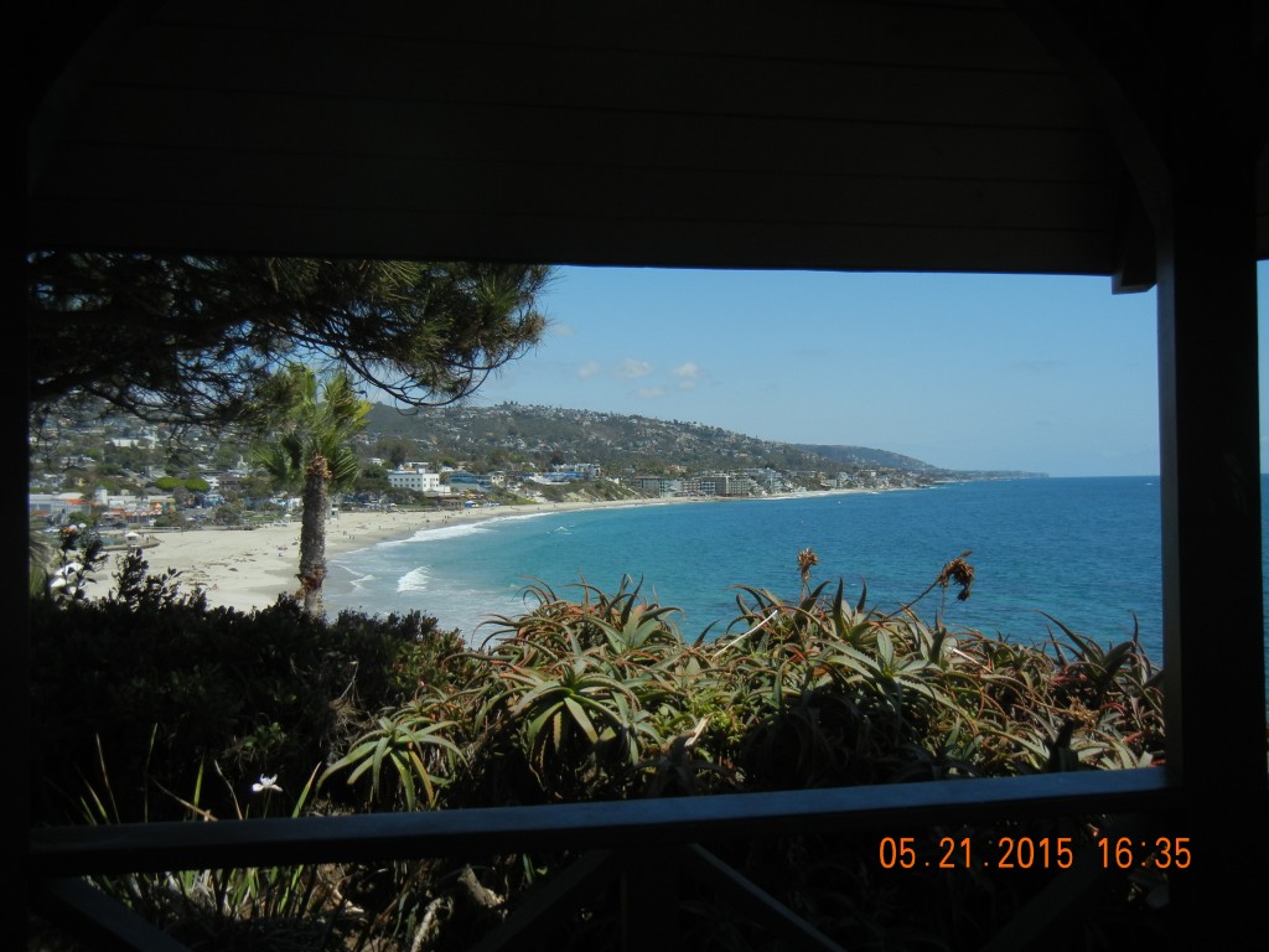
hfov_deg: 60.0
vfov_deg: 46.8
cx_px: 634
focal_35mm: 30
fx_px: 1100
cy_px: 476
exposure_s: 1/623
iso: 160
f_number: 7
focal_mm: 5.4
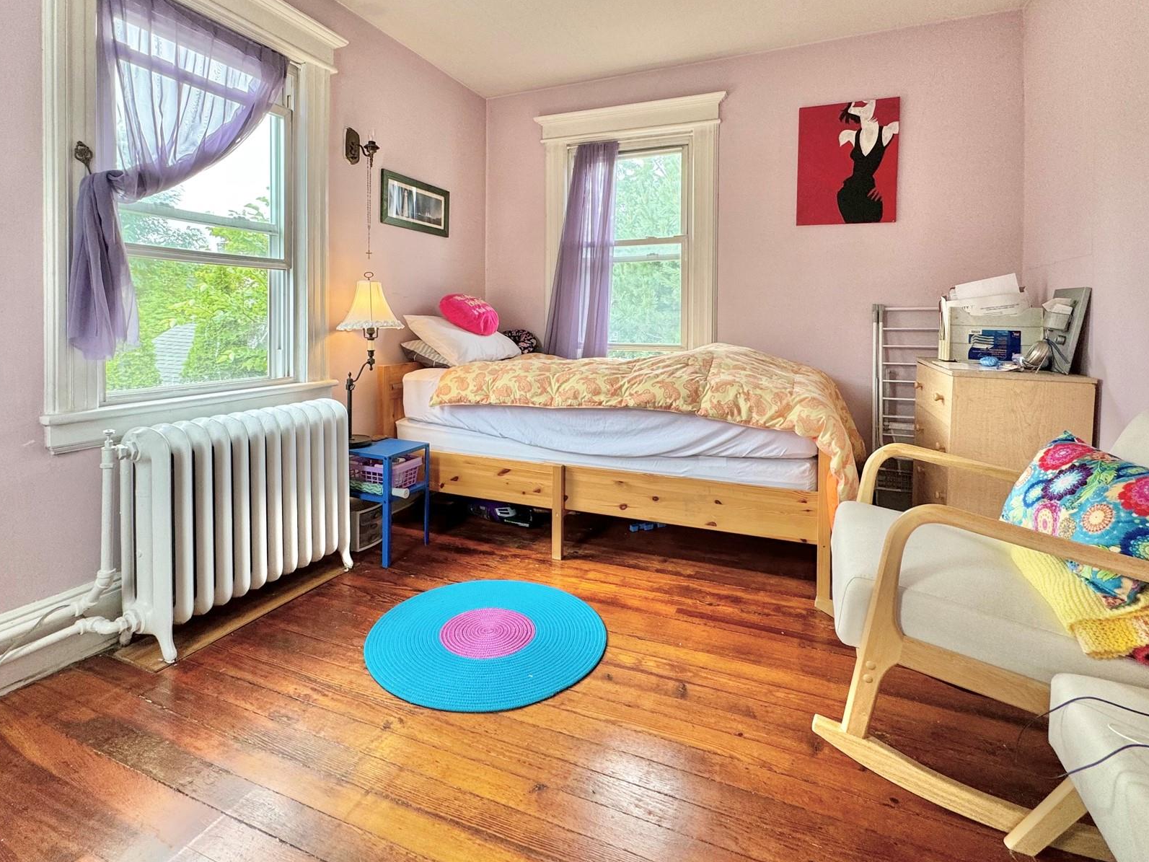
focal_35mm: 18
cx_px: 555
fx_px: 598
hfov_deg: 87.7
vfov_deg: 70.6
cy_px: 331
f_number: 2.2
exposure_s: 1/120
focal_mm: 2.22
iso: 100
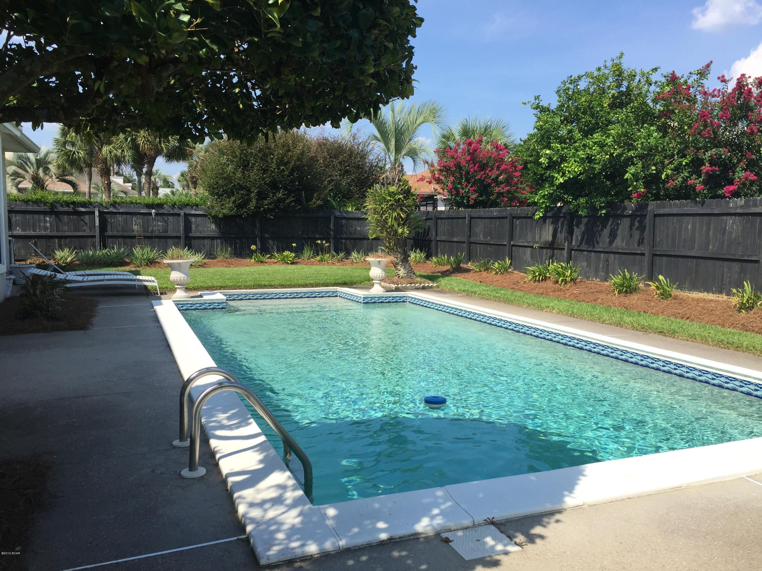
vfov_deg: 48.2
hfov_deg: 61.7
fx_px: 638
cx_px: 381
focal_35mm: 29
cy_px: 286
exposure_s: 1/1721
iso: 32
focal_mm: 4.15
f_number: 2.2
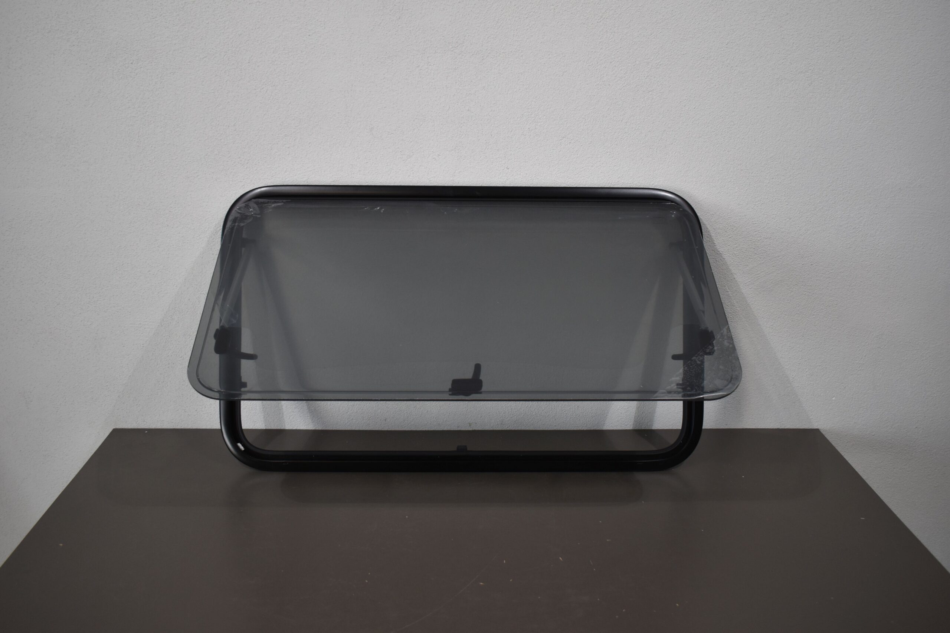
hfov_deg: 57.2
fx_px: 871
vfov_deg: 40.0
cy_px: 316
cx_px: 475
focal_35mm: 33
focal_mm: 22
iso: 400
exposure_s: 1/250
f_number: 4
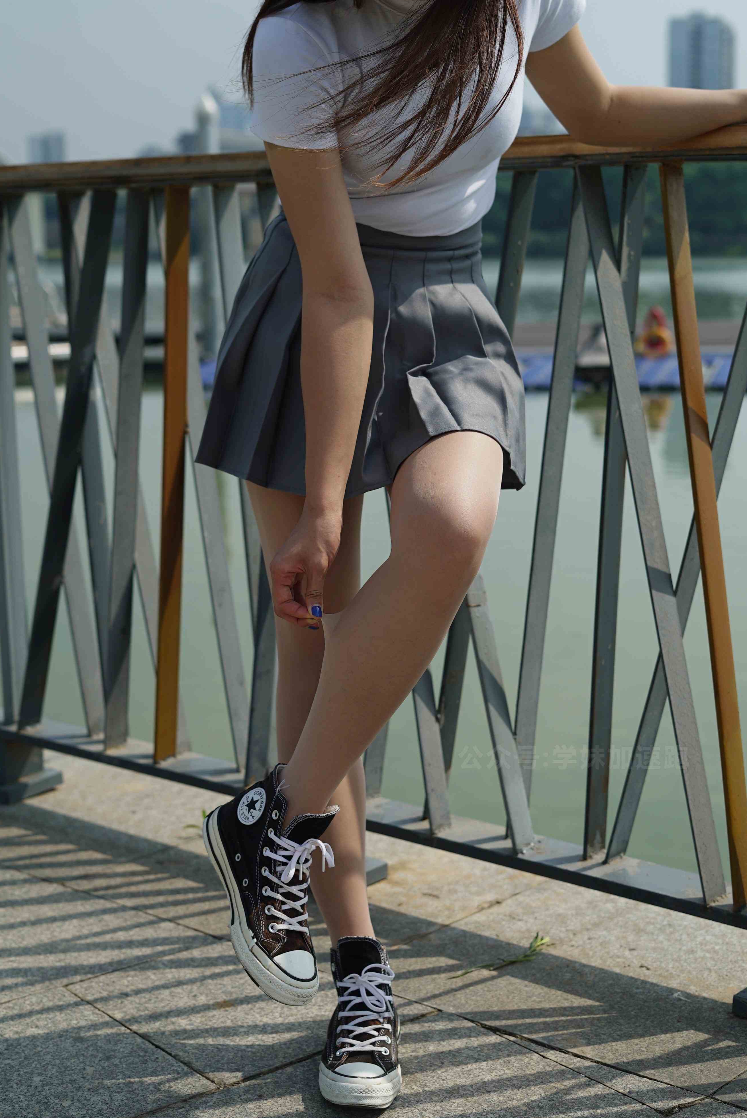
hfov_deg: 25.1
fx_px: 1679
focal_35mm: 54
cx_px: 388
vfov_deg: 36.9
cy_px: 572
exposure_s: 1/1000
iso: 50
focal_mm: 50
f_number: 4
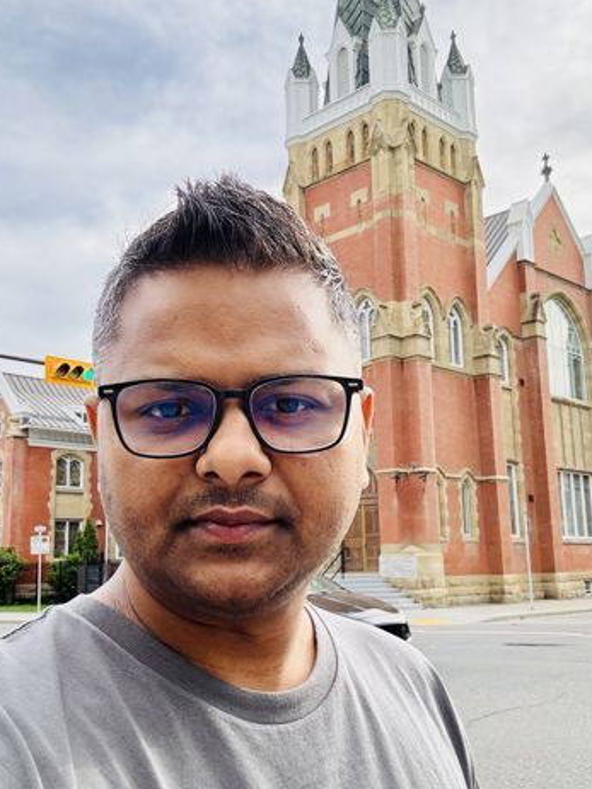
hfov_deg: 37.7
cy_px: 417
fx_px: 867
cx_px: 295
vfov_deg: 49.0
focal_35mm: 38
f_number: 1.9
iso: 40
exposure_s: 1/254
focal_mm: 2.69
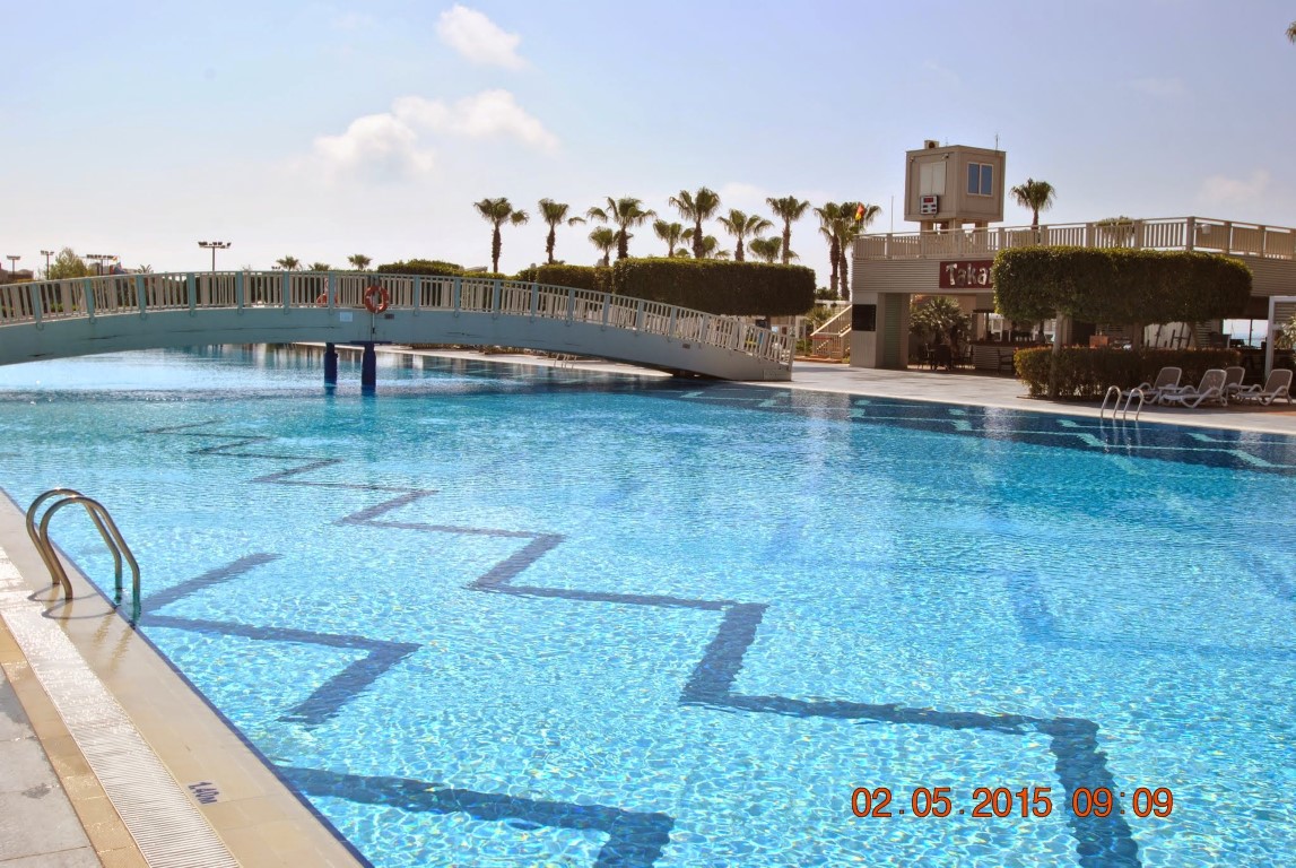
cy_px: 434
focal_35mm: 36
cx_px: 648
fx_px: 1298
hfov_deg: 53.1
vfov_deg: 37.0
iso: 100
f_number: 9
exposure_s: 1/320
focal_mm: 24
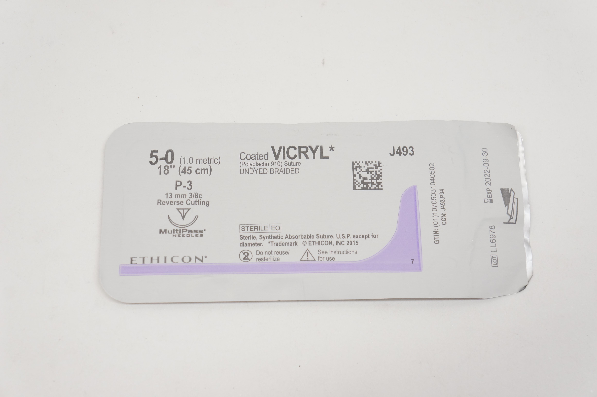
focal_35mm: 54
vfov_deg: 25.0
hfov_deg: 36.9
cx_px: 298
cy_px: 198
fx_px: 895
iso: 800
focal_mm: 36
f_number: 7.1
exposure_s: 1/125
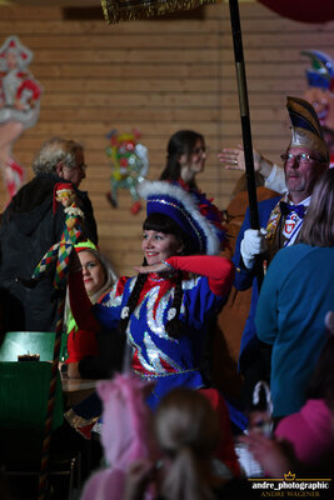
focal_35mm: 262
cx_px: 167
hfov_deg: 5.2
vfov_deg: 7.8
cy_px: 250
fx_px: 3650
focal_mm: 175
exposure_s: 1/500
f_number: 2.8
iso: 2000
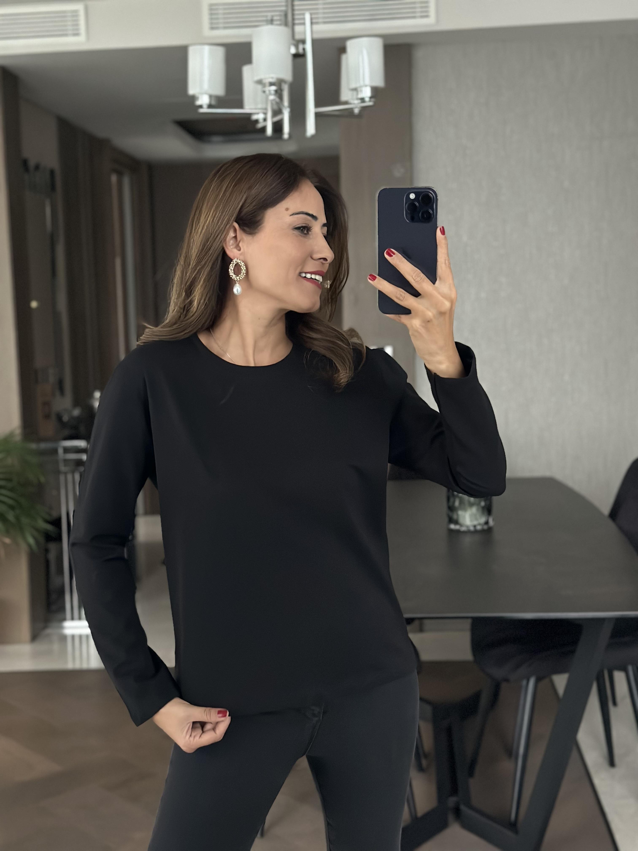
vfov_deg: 39.7
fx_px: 1180
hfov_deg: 30.3
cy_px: 426
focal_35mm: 48
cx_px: 319
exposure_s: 1/35
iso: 800
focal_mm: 6.86
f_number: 1.78
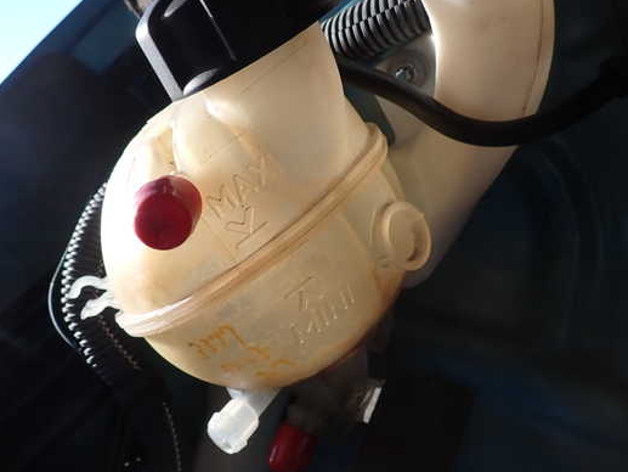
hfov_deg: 61.3
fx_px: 526
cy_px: 232
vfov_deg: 48.2
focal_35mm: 29
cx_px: 265
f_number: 2.8
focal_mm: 4.5
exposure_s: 1/800
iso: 100
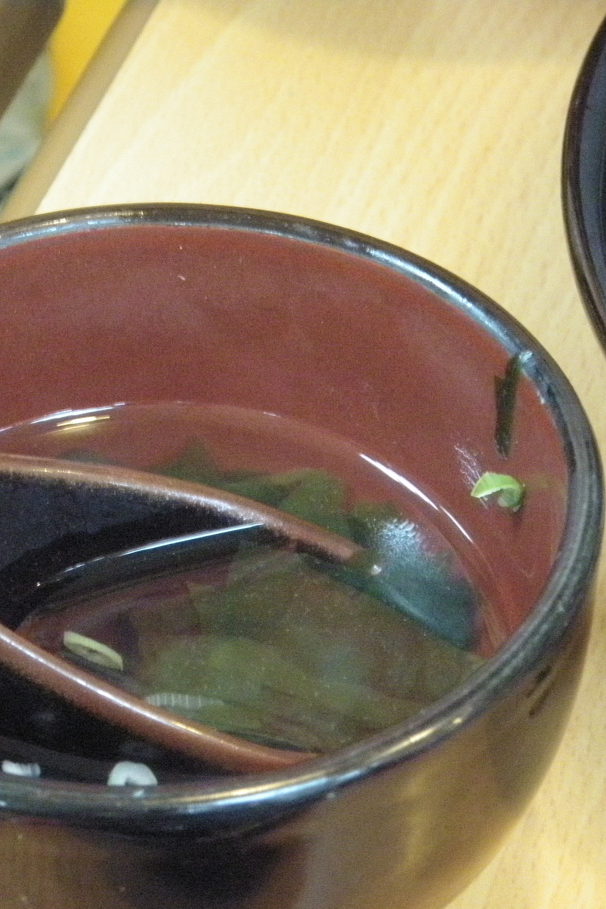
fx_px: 4013
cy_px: 454
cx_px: 89
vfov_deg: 12.9
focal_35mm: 159
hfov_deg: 8.6
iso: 1000
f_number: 5
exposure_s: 1/15
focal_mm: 20.1
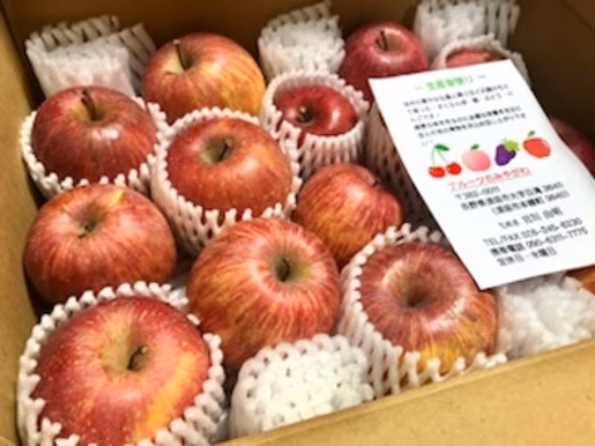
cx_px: 298
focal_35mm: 28
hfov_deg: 63.4
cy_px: 223
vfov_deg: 49.7
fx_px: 481
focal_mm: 4
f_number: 1.8
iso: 40
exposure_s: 1/24
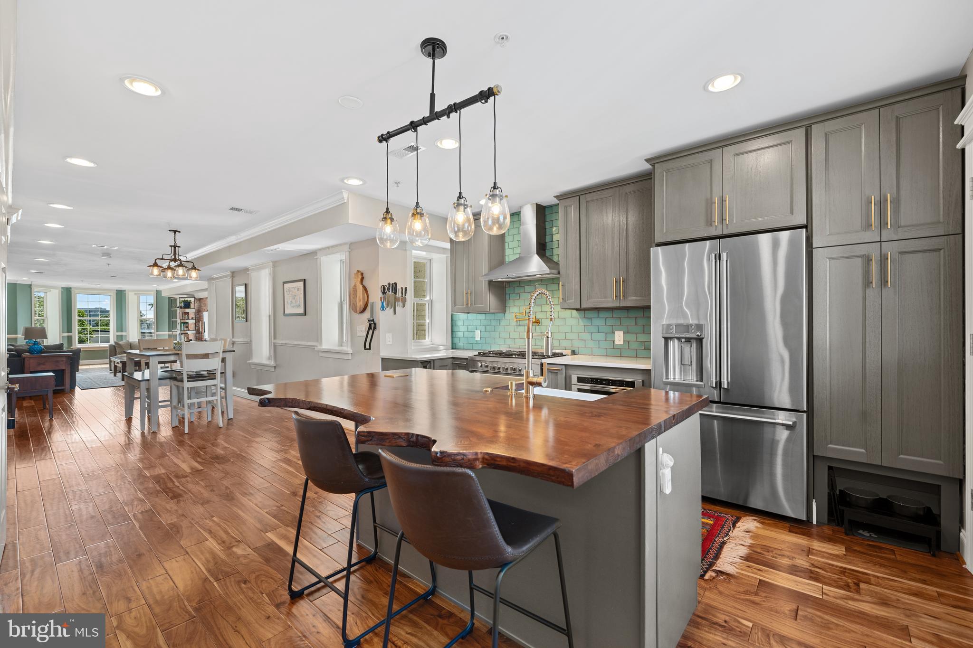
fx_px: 405
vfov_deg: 77.3
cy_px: 324
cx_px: 486
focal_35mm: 15
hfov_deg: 100.4
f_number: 4.5
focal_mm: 15
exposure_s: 1/13
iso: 800
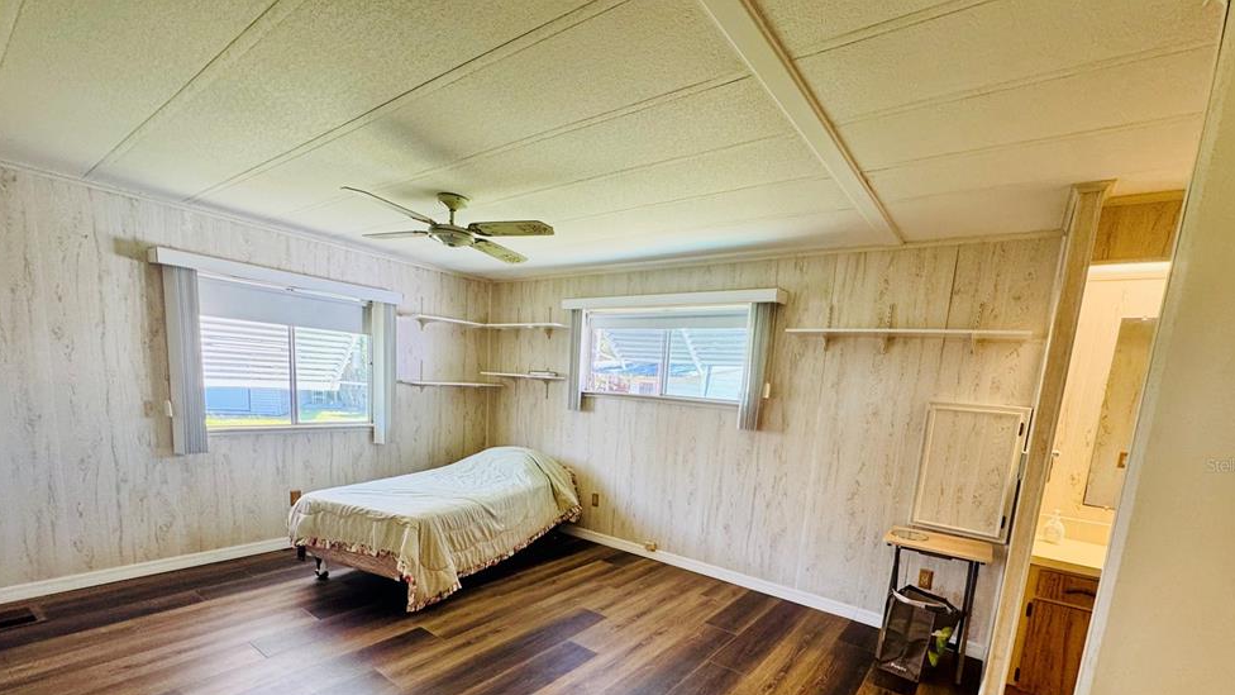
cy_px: 465
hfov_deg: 99.3
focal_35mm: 16
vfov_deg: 65.3
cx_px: 635
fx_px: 524
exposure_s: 1/120
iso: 200
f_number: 2.2
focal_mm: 2.22
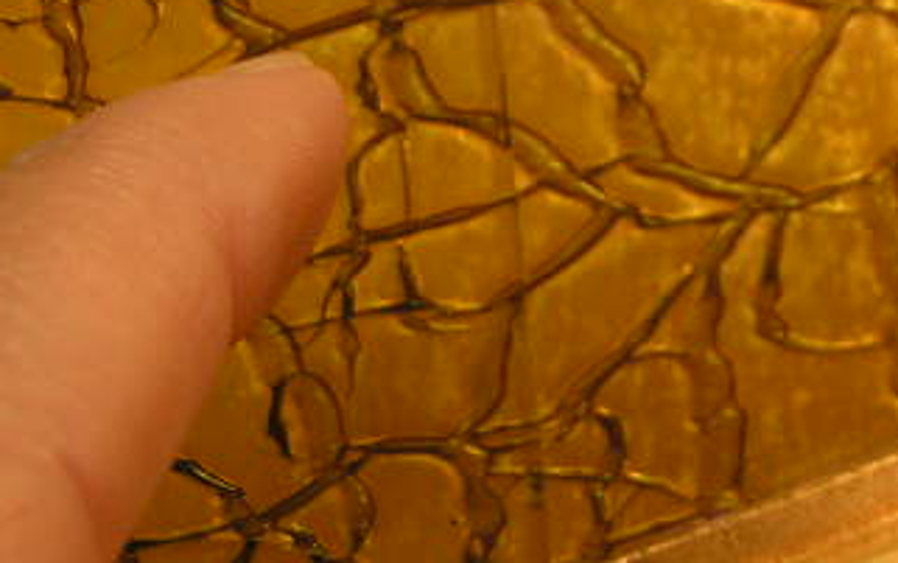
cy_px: -39
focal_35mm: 133
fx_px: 3257
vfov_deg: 9.8
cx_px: 649
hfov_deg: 15.6
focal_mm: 9.7
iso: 50
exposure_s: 1/60
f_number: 3.5
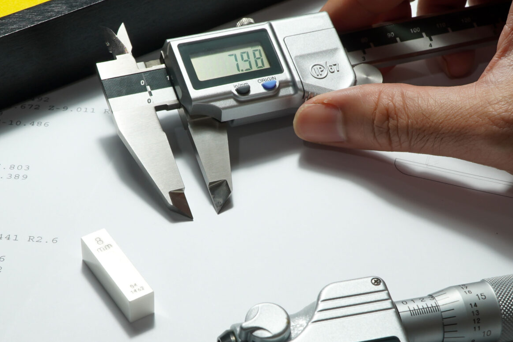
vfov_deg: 17.9
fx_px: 1084
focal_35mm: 76
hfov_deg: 26.6
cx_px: 229
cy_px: 237
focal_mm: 23
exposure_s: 1/5
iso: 100
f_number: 9
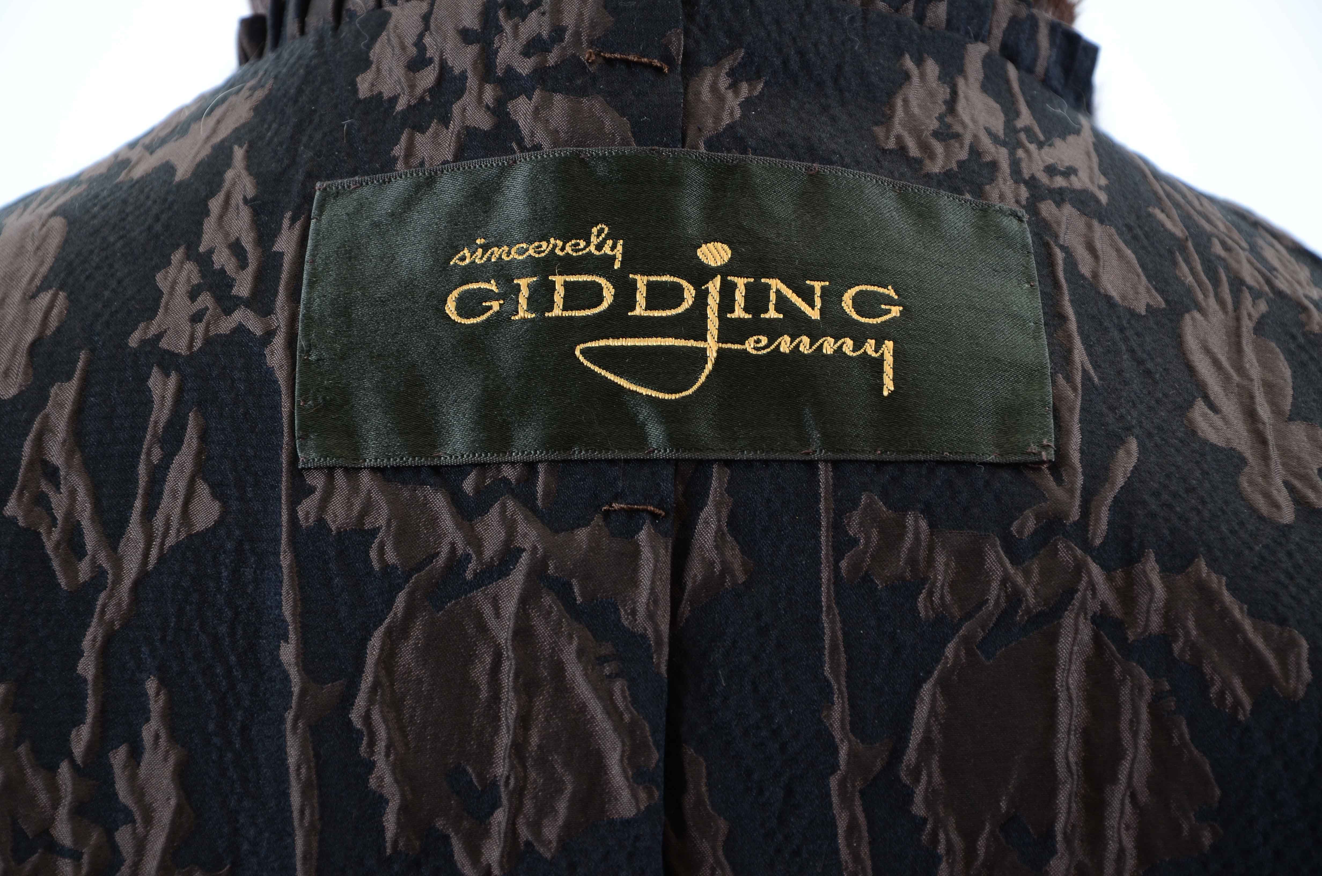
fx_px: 5772
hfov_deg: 13.1
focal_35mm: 158
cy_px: 438
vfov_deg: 8.7
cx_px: 661
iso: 200
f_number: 8
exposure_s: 1/160
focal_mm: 105
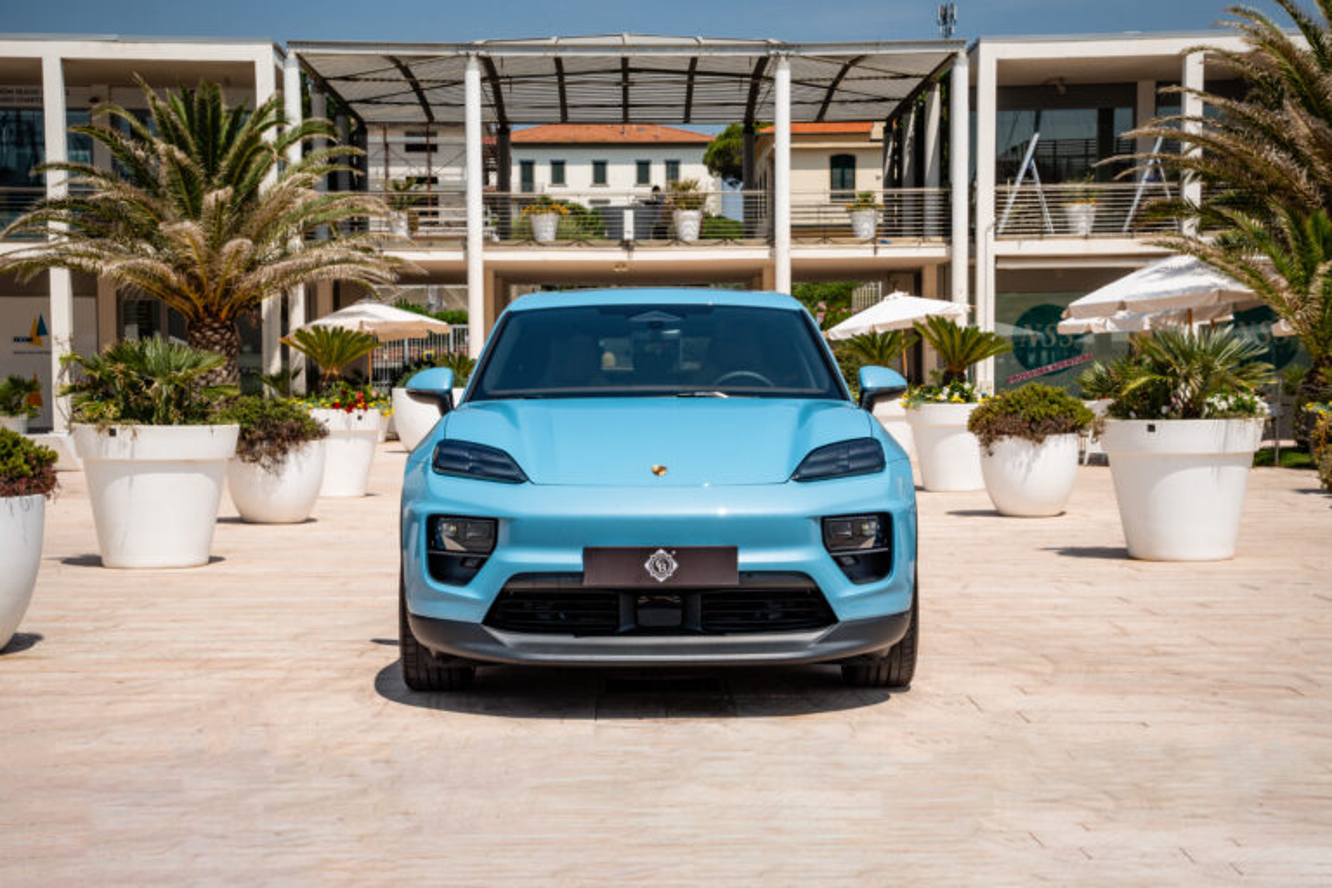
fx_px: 2346
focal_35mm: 63
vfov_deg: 21.4
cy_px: 444
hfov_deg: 31.7
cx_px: 666
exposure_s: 1/125
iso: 160
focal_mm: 63.4
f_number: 22
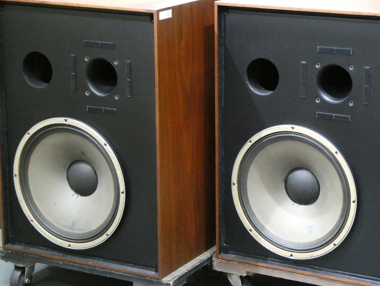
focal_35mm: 100
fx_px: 1098
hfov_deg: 19.6
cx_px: 217
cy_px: 140
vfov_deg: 14.8
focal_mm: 14.1
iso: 1600
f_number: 5.6
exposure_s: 1/8
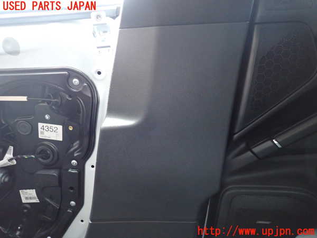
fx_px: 229
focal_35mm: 25
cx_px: 158
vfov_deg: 54.9
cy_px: 119
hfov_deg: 69.4
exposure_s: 1/30
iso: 800
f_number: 2
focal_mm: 4.5
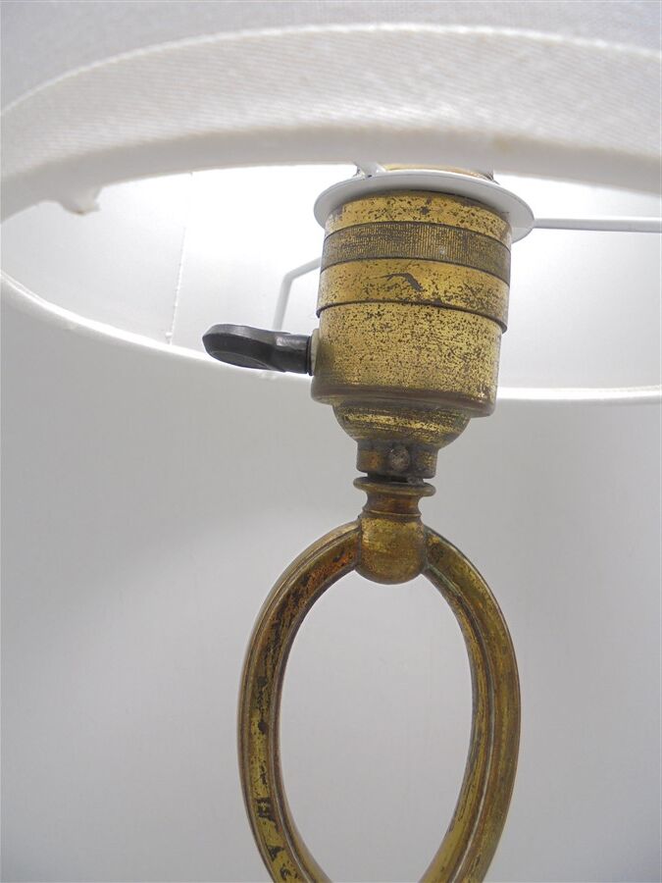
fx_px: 663
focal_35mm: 26
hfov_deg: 53.1
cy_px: 442
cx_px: 331
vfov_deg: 67.3
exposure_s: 1/60
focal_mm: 4.6
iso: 100
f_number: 3.5
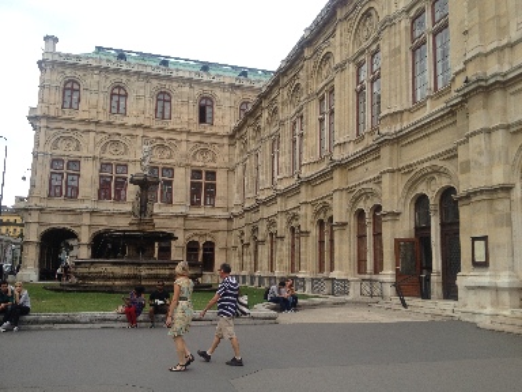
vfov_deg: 40.7
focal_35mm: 35
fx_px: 528
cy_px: 196
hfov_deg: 52.6
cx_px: 261
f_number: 2.4
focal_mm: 4.28
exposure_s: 1/587
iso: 50
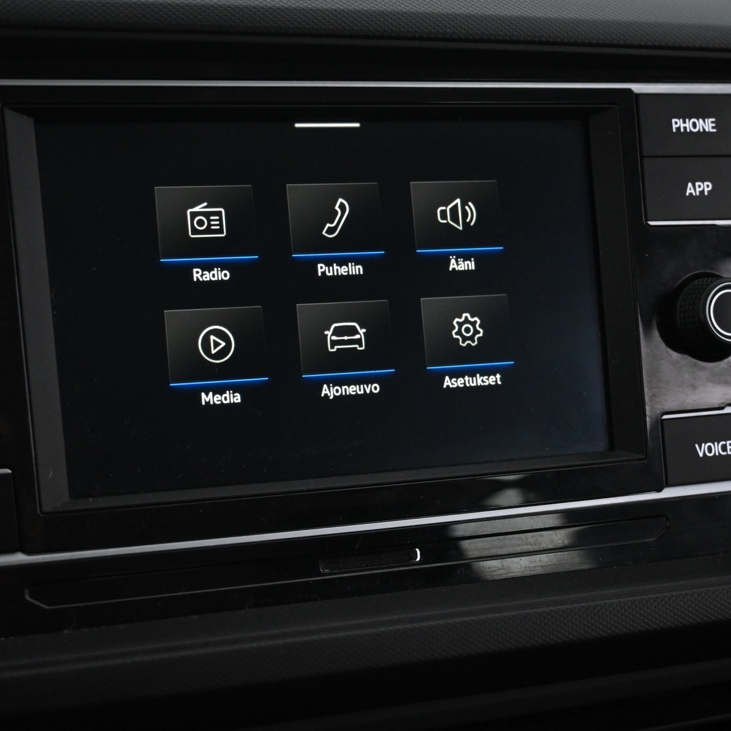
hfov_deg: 30.7
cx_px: 296
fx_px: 1329
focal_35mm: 56
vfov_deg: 30.7
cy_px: 365
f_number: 4.8
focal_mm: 29
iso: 3200
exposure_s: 1/50
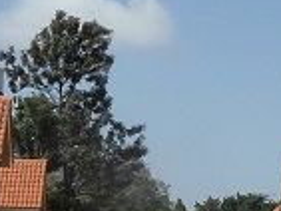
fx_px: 1381
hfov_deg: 11.6
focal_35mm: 170
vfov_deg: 8.7
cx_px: 155
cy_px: 213
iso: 80
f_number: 4.6
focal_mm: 3.9
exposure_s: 1/750
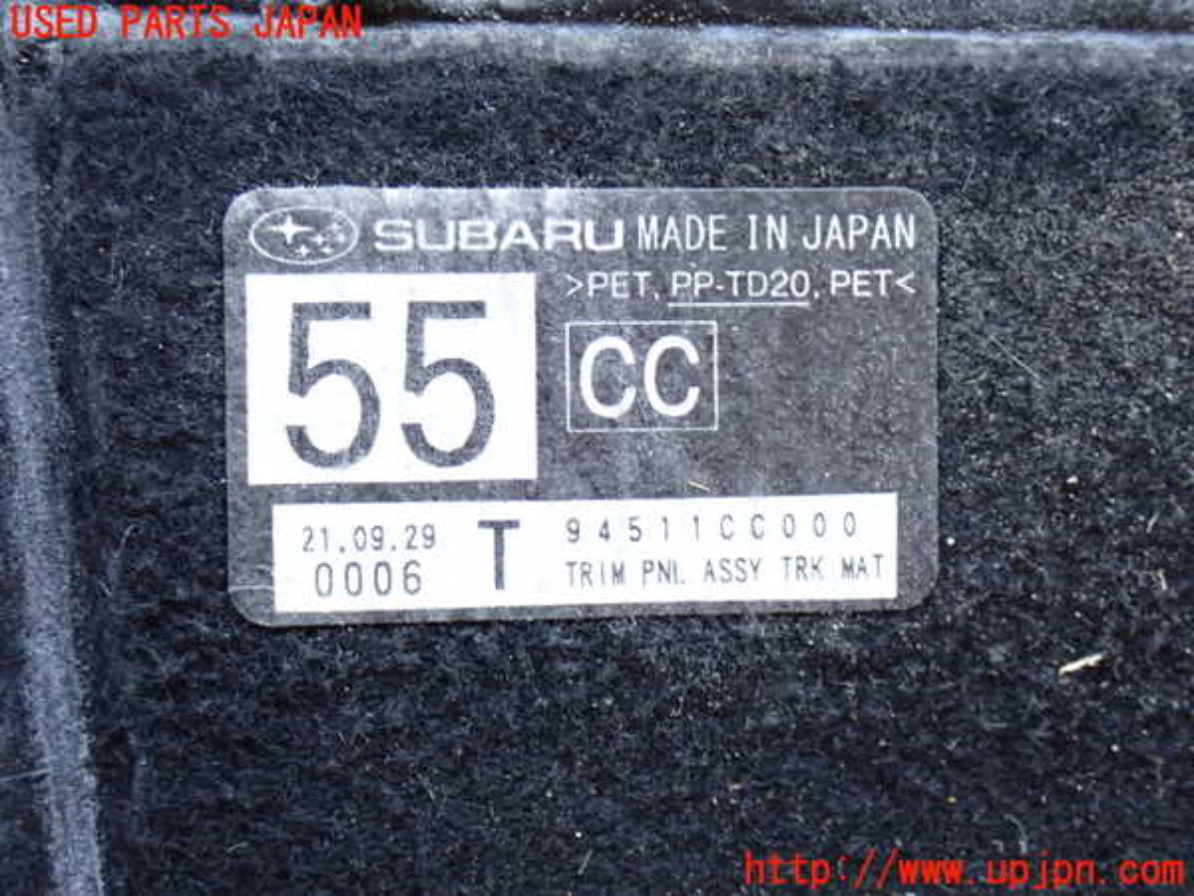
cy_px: 448
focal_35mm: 58
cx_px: 597
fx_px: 2001
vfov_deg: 25.2
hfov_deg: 33.2
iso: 500
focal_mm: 10.35
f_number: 3.5
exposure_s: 1/60
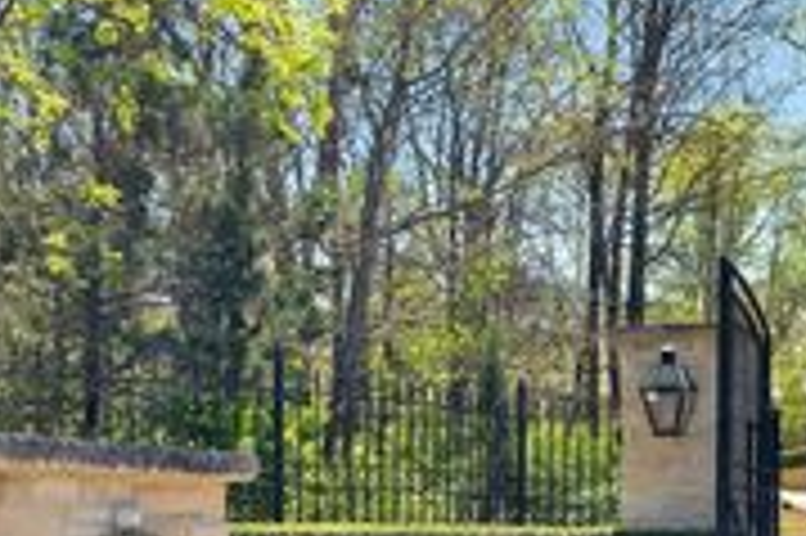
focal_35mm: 70
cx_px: 743
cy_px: 543
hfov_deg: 27.7
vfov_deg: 18.9
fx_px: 1566
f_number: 7.1
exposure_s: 1/125
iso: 100
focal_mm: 25
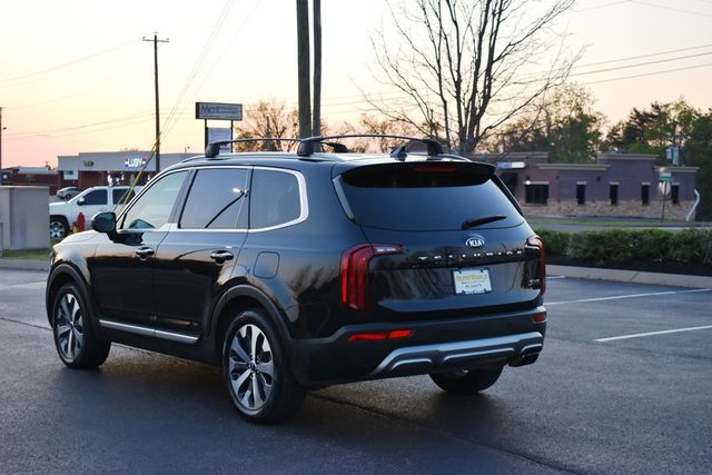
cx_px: 356
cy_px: 238
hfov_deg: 35.0
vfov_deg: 23.8
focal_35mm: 57
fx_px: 1128
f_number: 4.8
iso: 800
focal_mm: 38
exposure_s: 1/160
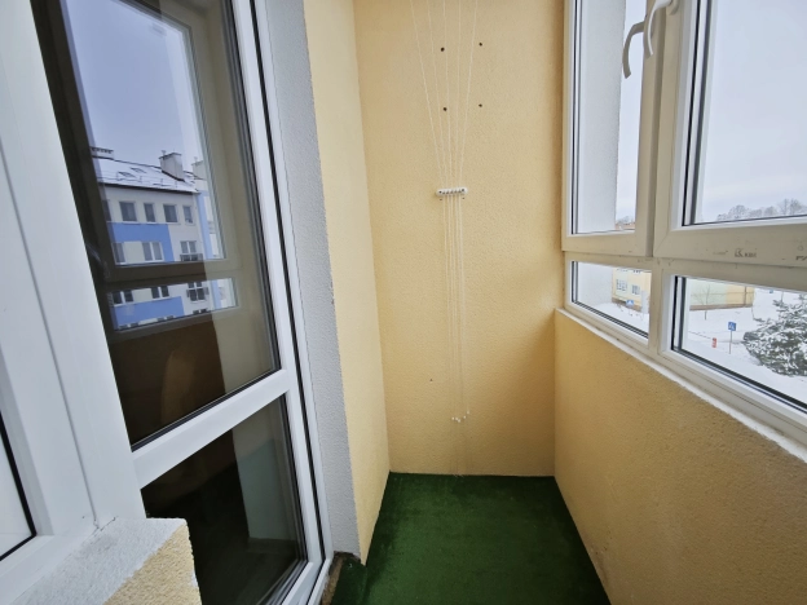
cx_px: 404
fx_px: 326
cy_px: 302
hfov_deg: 102.1
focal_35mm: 14
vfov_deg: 85.7
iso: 80
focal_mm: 2.16
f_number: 2.2
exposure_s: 1/98.3
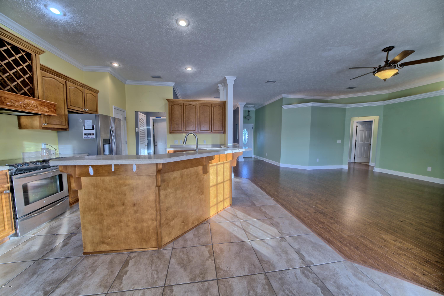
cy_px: 148
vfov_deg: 90.0
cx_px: 222
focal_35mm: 12
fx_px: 148
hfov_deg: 112.6
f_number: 19
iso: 200
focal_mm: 12
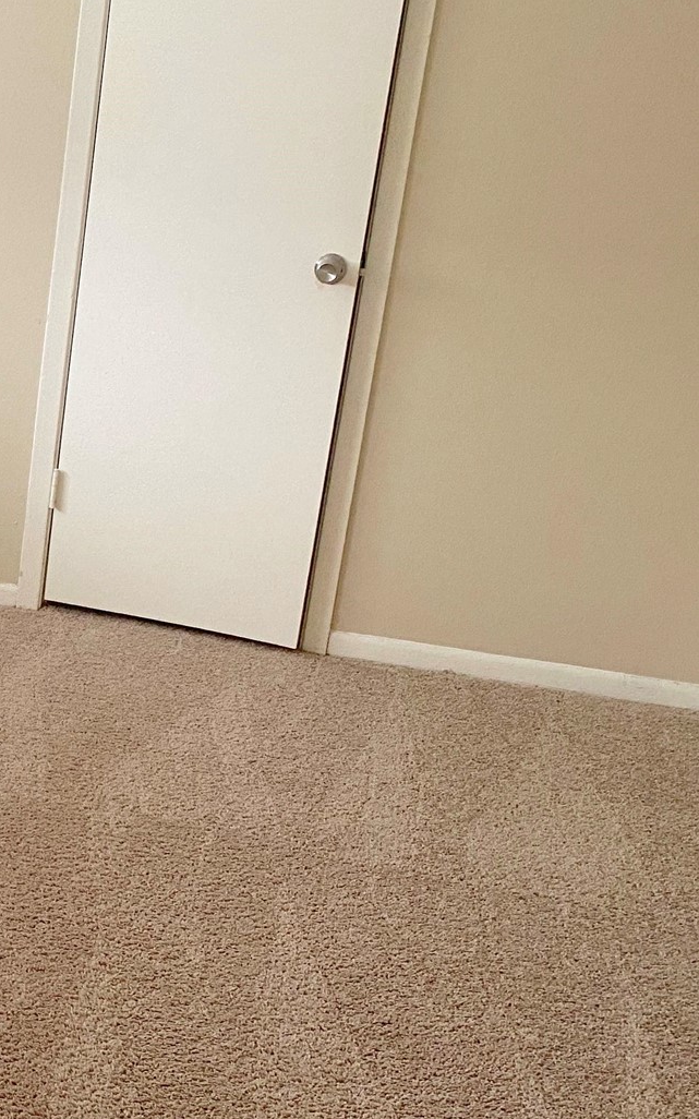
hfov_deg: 20.9
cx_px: -268
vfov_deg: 36.9
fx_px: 1677
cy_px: 575
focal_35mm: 55
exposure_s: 1/60
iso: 250
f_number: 1.8
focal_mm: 4.25
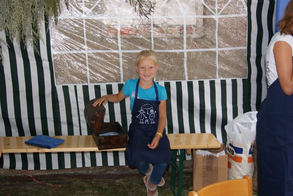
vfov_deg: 32.0
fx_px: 342
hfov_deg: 46.4
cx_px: 146
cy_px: 98
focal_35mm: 42
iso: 400
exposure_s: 1/60
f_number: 5.6
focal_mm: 28
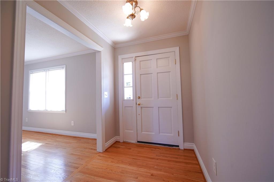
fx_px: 107
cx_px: 137
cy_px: 91
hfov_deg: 104.3
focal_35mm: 14
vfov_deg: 81.2
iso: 200
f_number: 7.1
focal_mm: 14
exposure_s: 1/6
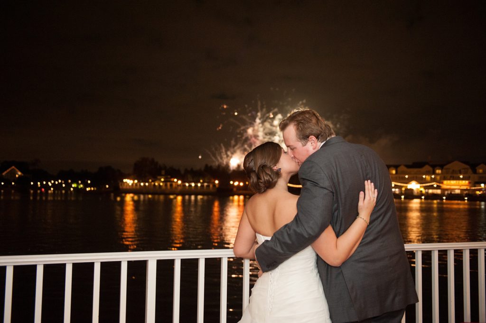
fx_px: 472
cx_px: 243
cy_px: 162
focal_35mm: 35
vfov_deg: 37.8
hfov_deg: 54.5
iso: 1600
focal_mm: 35
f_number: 2.8
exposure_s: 1/60
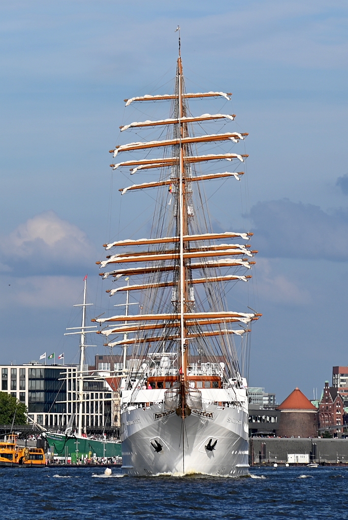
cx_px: 174
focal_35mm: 120
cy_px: 260
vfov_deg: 17.0
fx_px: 1736
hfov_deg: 11.4
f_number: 5.6
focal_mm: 120
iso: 100
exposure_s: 1/500
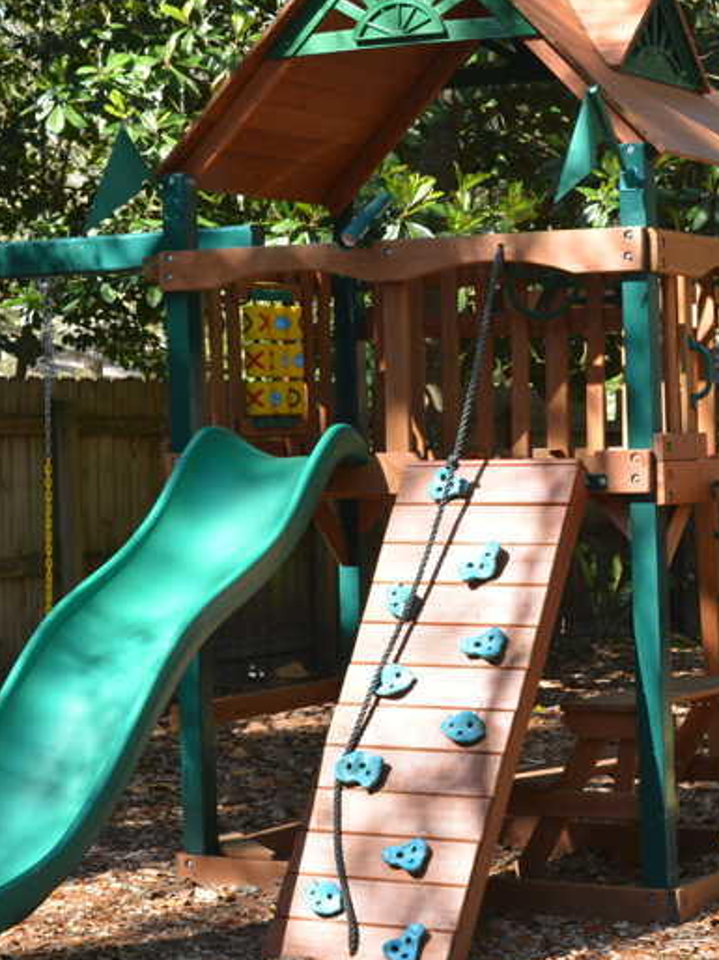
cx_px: 471
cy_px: 513
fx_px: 2550
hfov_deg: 16.0
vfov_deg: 21.3
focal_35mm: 92
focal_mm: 32
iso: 400
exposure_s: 1/200
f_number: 7.1
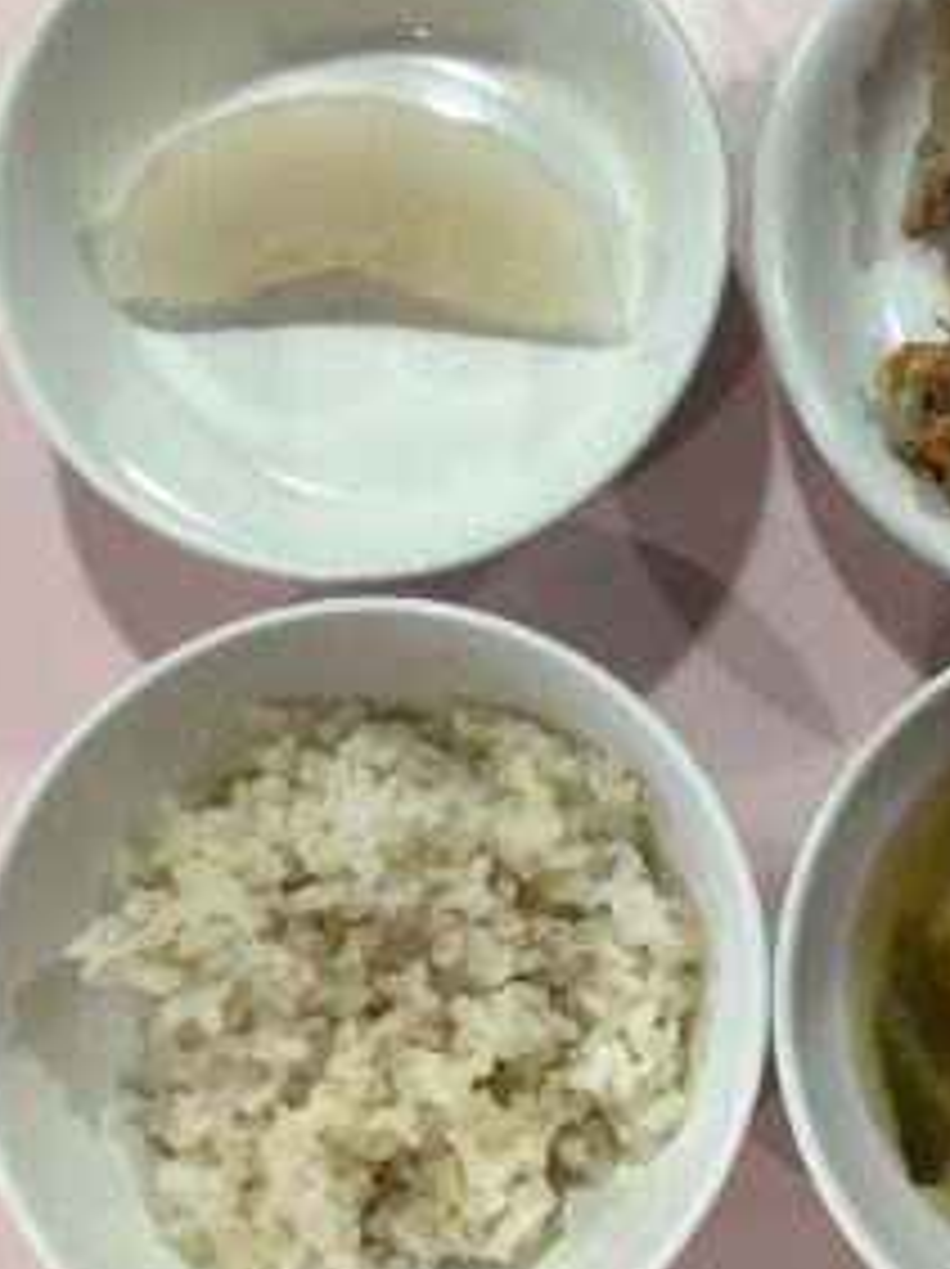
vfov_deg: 35.0
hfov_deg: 25.9
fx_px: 2016
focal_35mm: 55
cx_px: 801
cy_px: 637
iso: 100
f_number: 2.4
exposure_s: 1/60
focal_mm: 3.3
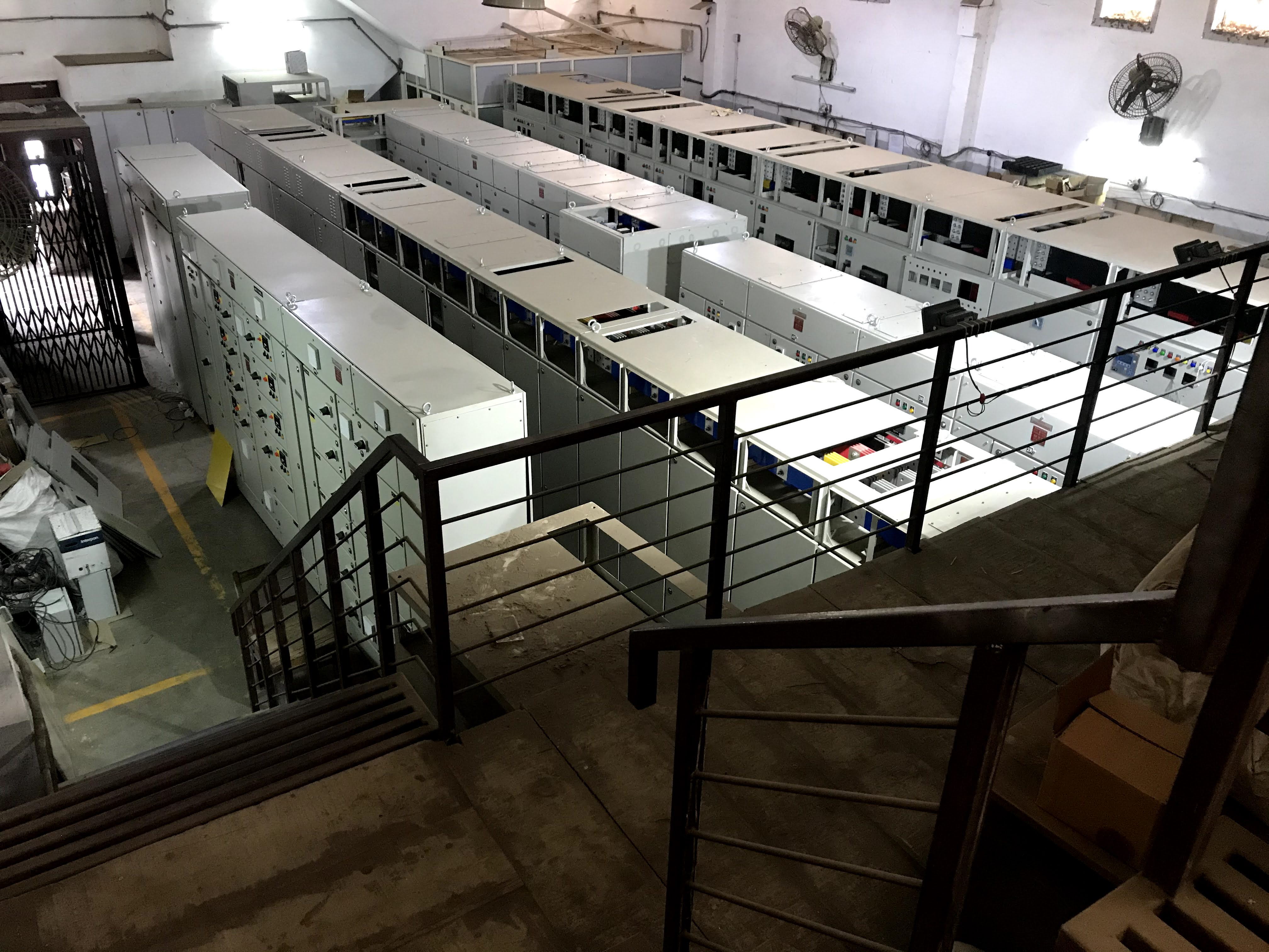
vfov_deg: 49.7
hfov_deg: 63.4
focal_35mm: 28
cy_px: 476
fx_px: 1026
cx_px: 634
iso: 100
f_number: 1.8
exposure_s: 1/17
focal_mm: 3.99
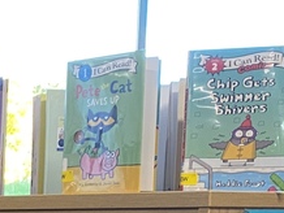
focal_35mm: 122
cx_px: -249
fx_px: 1002
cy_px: 351
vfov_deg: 11.5
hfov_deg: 14.1
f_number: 1.8
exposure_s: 1/60
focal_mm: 4.25
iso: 125
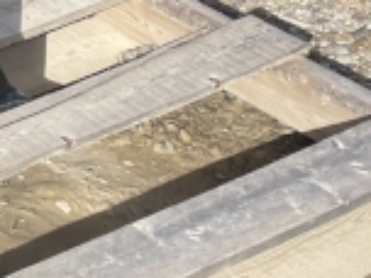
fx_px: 1468
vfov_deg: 10.1
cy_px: -258
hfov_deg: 11.4
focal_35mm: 137
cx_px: -581
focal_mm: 4.2
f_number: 1.6
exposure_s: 1/3300
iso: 32
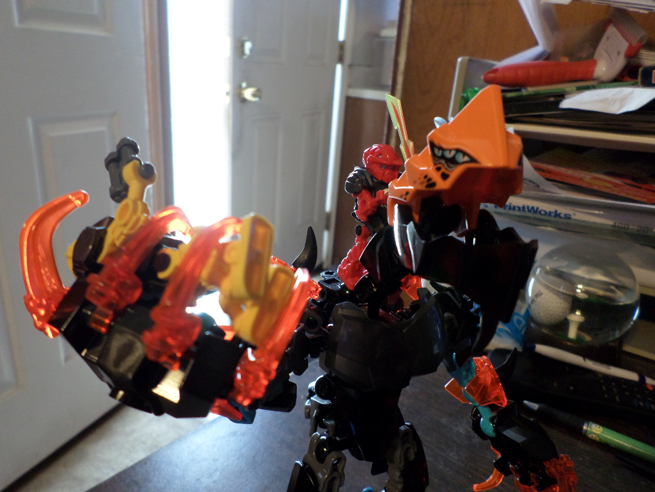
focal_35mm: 25
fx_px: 473
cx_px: 328
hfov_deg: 69.4
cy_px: 246
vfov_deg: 54.9
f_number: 2.5
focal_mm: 4.5
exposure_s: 1/8
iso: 160
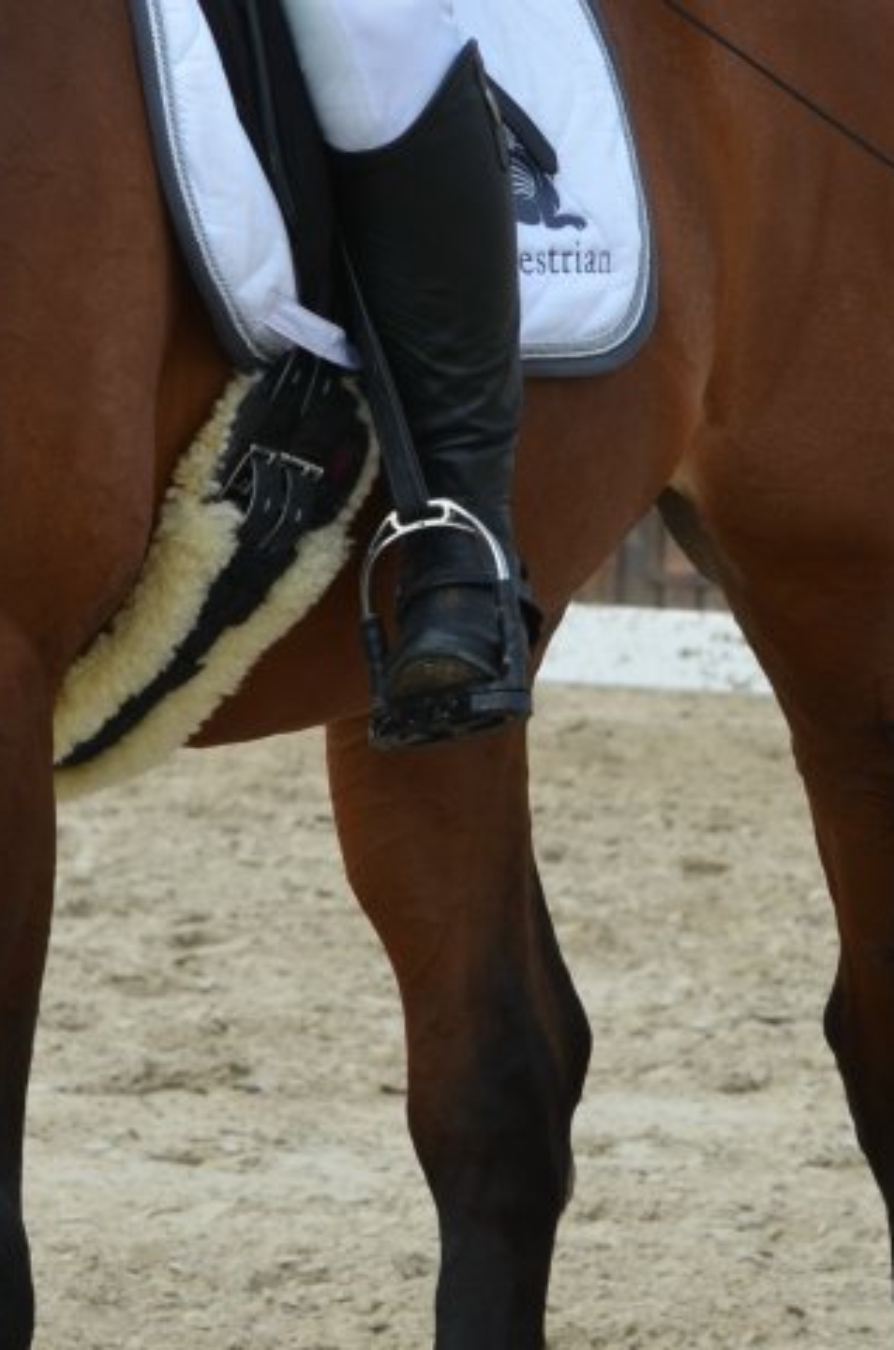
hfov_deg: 4.1
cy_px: 143
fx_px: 12345
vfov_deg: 6.2
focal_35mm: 330
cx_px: 155
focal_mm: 70
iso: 400
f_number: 5.6
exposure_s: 1/1250
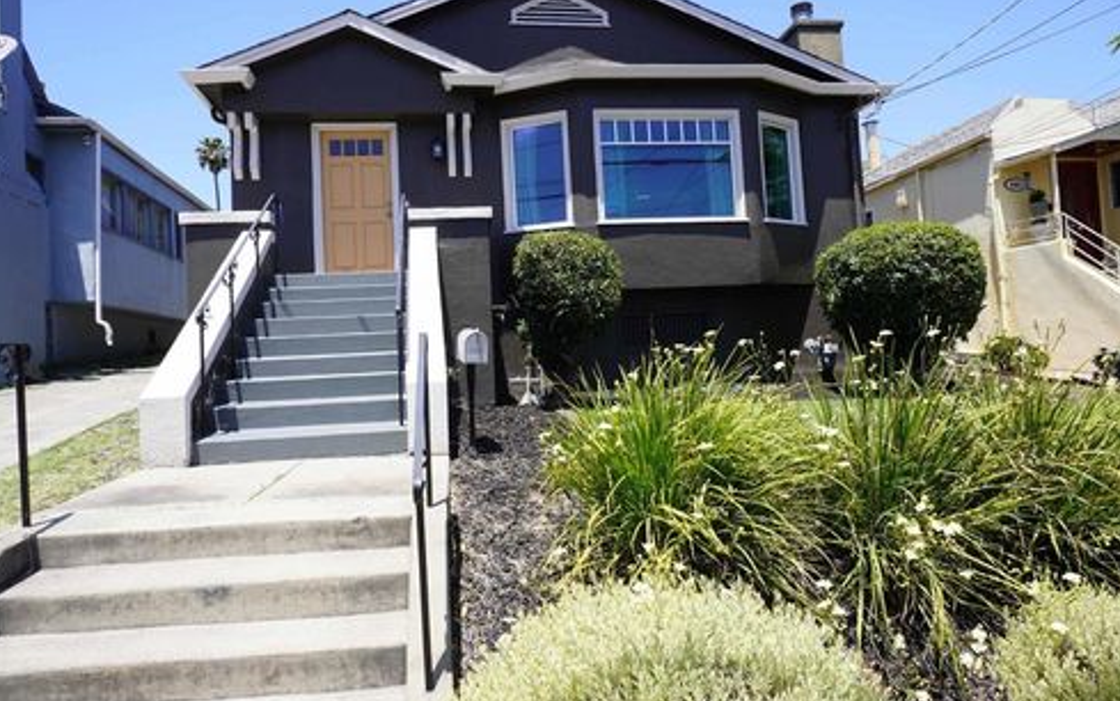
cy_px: 333
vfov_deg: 49.3
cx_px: 563
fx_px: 763
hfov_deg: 72.5
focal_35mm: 25
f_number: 9
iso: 100
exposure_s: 1/125
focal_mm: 16
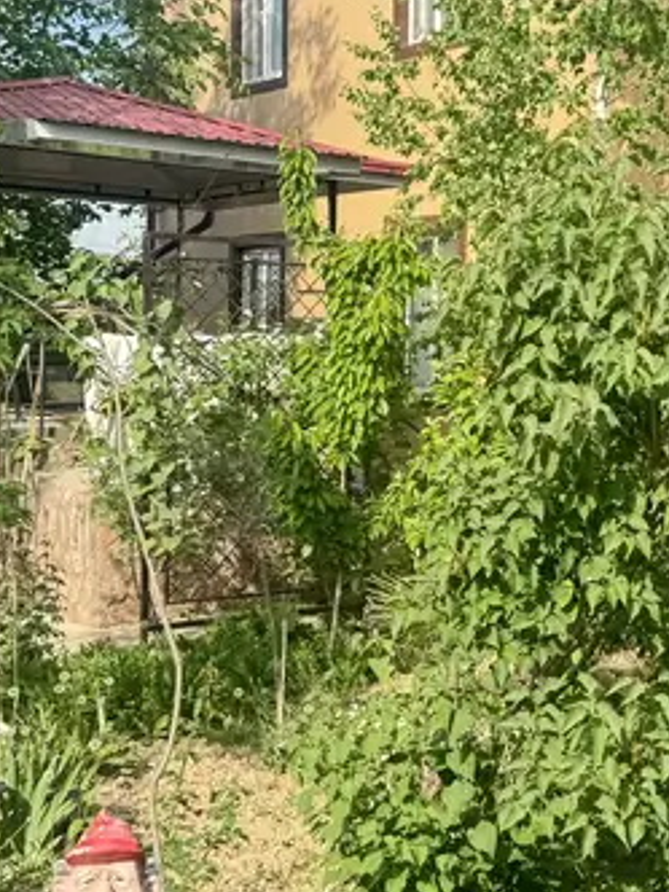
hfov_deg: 22.1
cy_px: 339
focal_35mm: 65
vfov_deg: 29.7
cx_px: 587
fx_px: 1675
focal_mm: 6.76
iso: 80
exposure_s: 1/966
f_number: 1.78
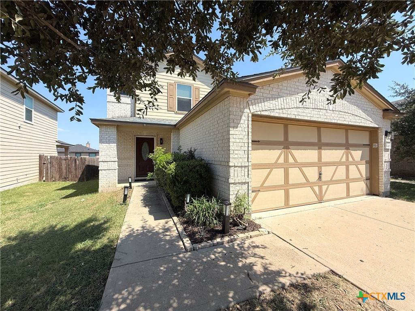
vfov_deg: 85.7
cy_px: 156
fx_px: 168
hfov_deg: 102.1
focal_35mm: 14
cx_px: 208
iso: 50
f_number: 2.2
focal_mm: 2.22
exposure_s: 1/1795
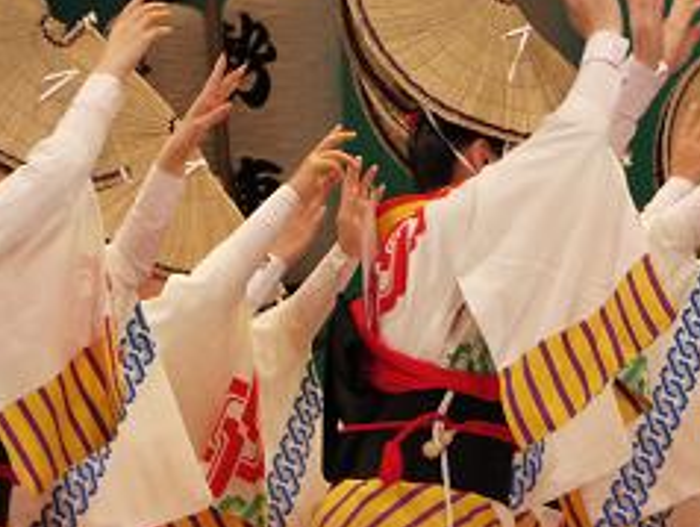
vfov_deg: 3.6
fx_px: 8340
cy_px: 311
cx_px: 259
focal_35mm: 412
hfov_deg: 4.8
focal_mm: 87
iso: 800
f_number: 5.8
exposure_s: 1/250
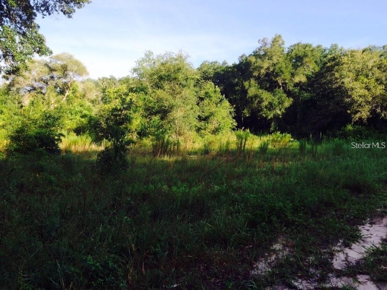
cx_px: 194
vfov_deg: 48.2
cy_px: 145
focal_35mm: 29
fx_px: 324
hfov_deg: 61.7
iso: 32
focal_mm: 4.15
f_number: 2.2
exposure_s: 1/789
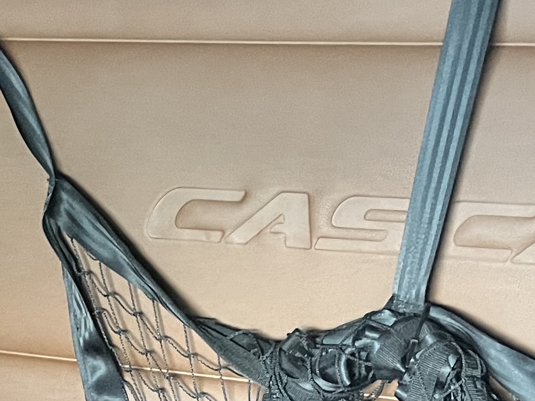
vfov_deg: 13.6
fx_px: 1623
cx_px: -194
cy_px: 528
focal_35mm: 105
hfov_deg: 17.4
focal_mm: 5.1
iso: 640
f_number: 1.6
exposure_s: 1/36
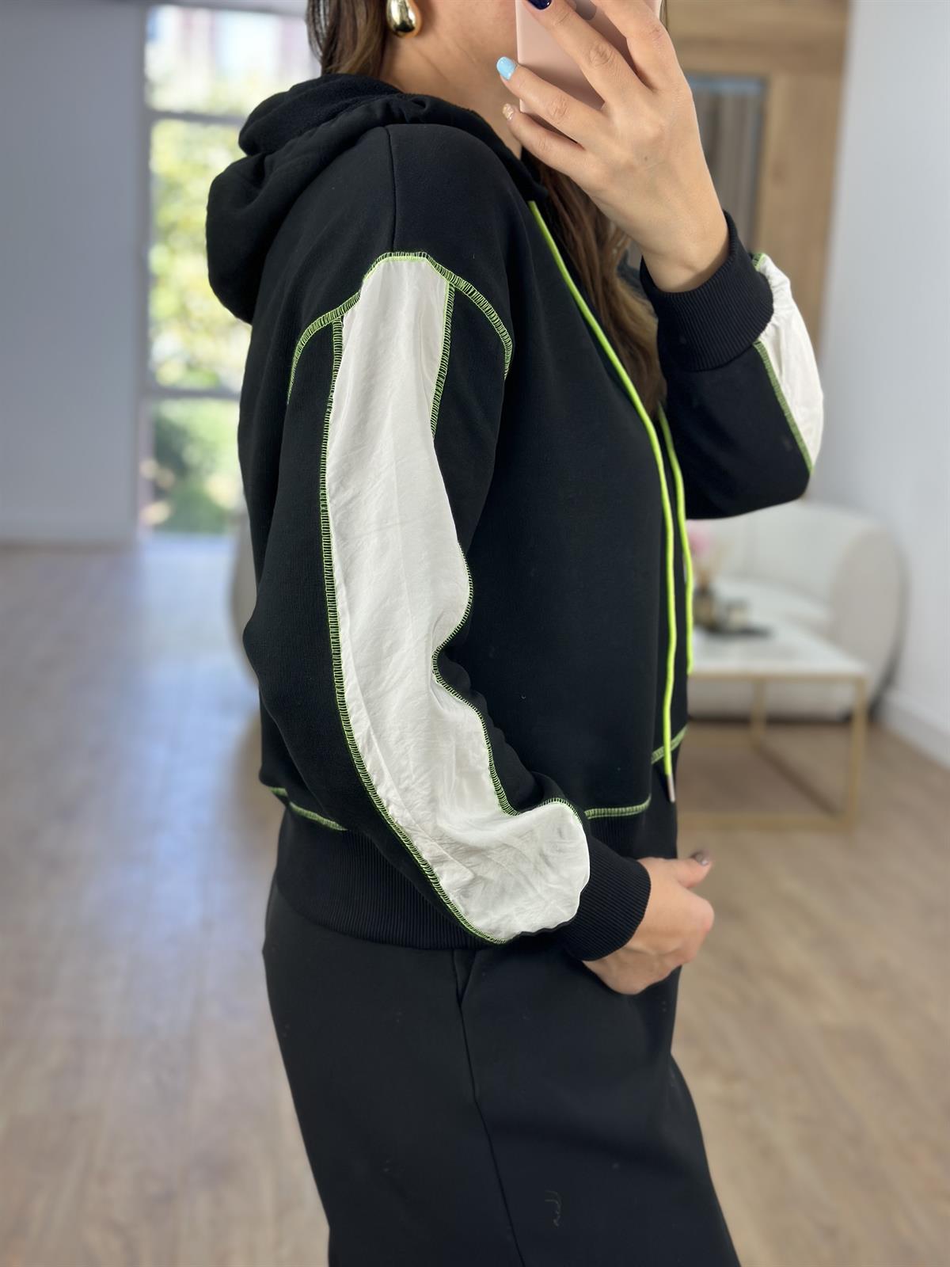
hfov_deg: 30.3
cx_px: 475
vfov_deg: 39.7
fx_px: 1756
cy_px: 634
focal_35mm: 48
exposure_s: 1/141
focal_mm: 6.86
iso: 80
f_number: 1.78
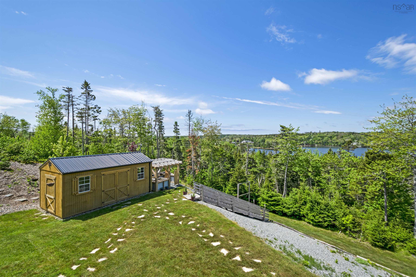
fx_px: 173
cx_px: 208
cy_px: 138
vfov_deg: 77.3
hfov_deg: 100.4
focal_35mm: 15
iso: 100
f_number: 6.3
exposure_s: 1/500
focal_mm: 10
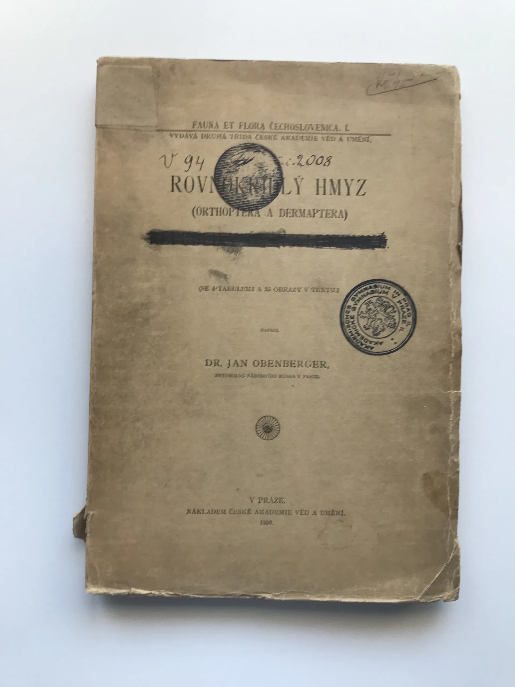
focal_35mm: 28
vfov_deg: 63.4
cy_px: 344
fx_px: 555
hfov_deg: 49.7
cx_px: 258
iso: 32
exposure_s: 1/50
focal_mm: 3.99
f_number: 1.8
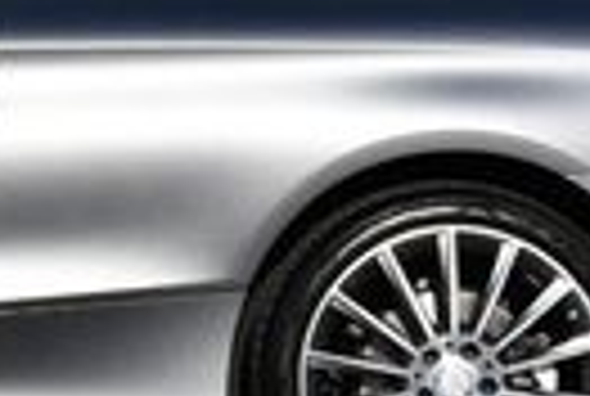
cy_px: -207
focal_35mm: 302
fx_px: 4961
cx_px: -342
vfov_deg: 4.5
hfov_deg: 6.7
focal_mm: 31
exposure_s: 1/320
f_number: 9
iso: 100
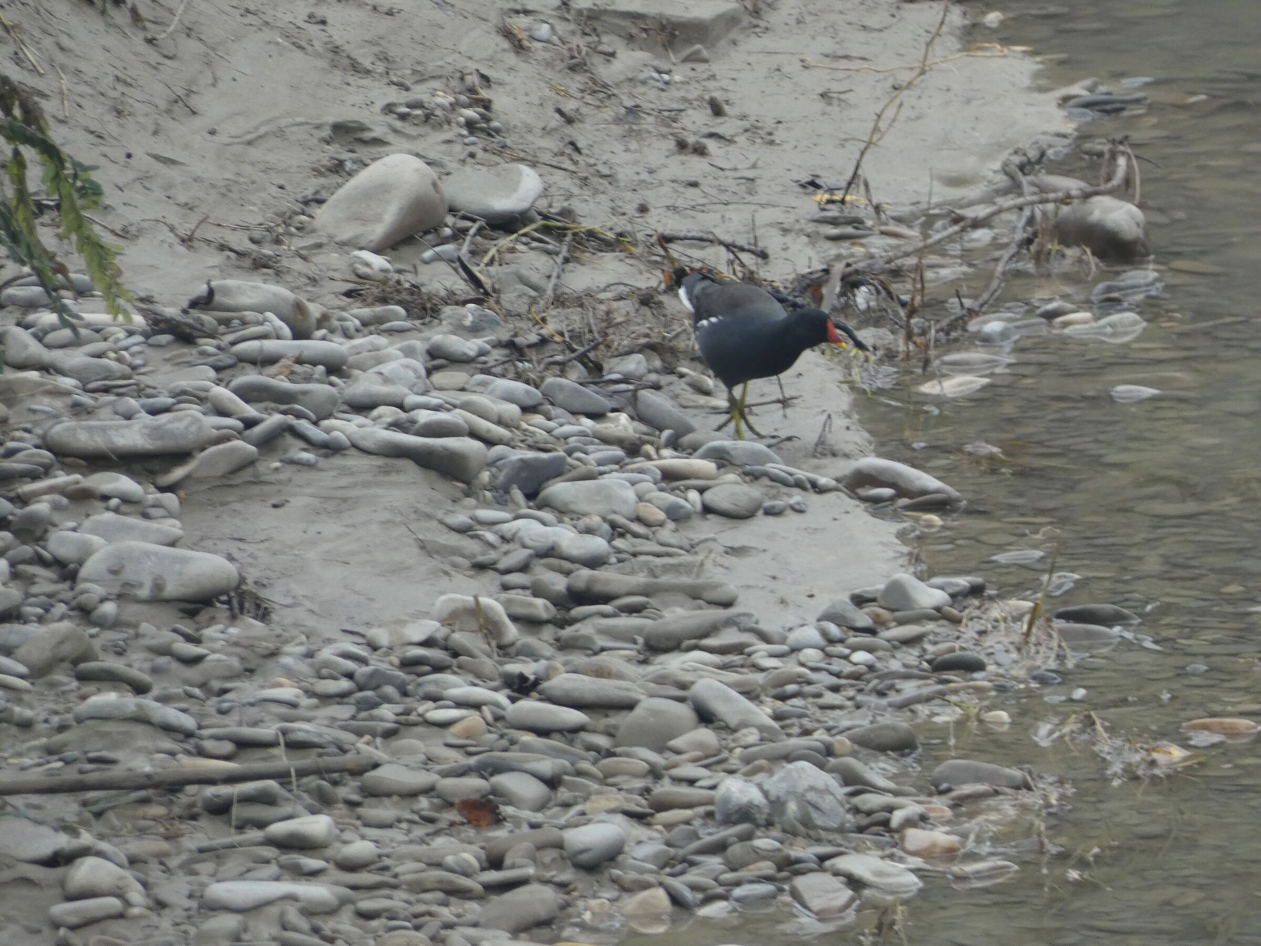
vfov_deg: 1.2
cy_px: 473
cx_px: 630
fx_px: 43714
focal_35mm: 1200
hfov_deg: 1.7
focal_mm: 215
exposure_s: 1/125
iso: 200
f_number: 5.9
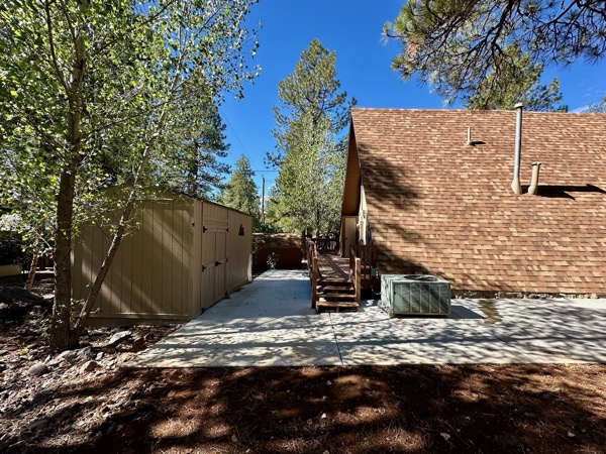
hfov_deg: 102.1
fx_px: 245
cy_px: 227
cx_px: 303
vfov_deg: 85.7
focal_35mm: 14
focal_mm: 2.22
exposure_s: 1/626
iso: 40
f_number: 2.2
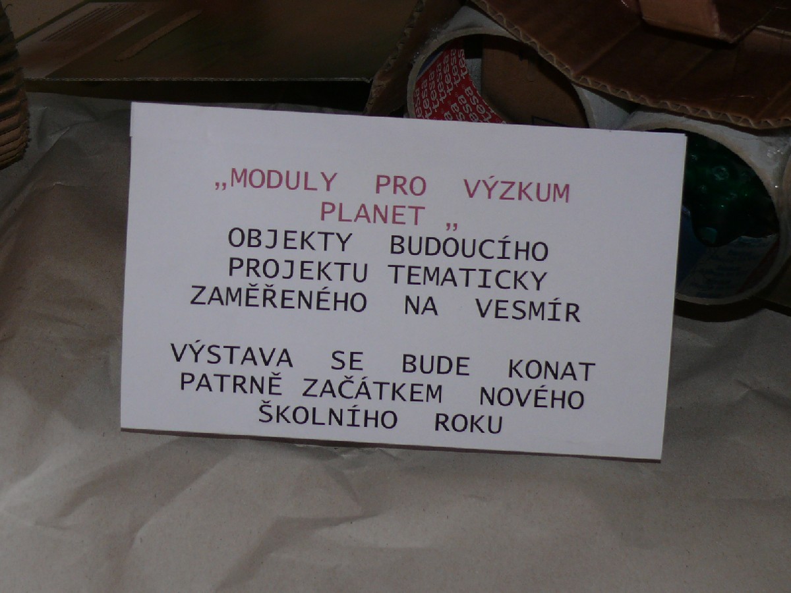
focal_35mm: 93
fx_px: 2125
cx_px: 396
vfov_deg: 15.9
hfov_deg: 21.1
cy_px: 296
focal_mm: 12.7
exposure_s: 1/30
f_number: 3.2
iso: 100
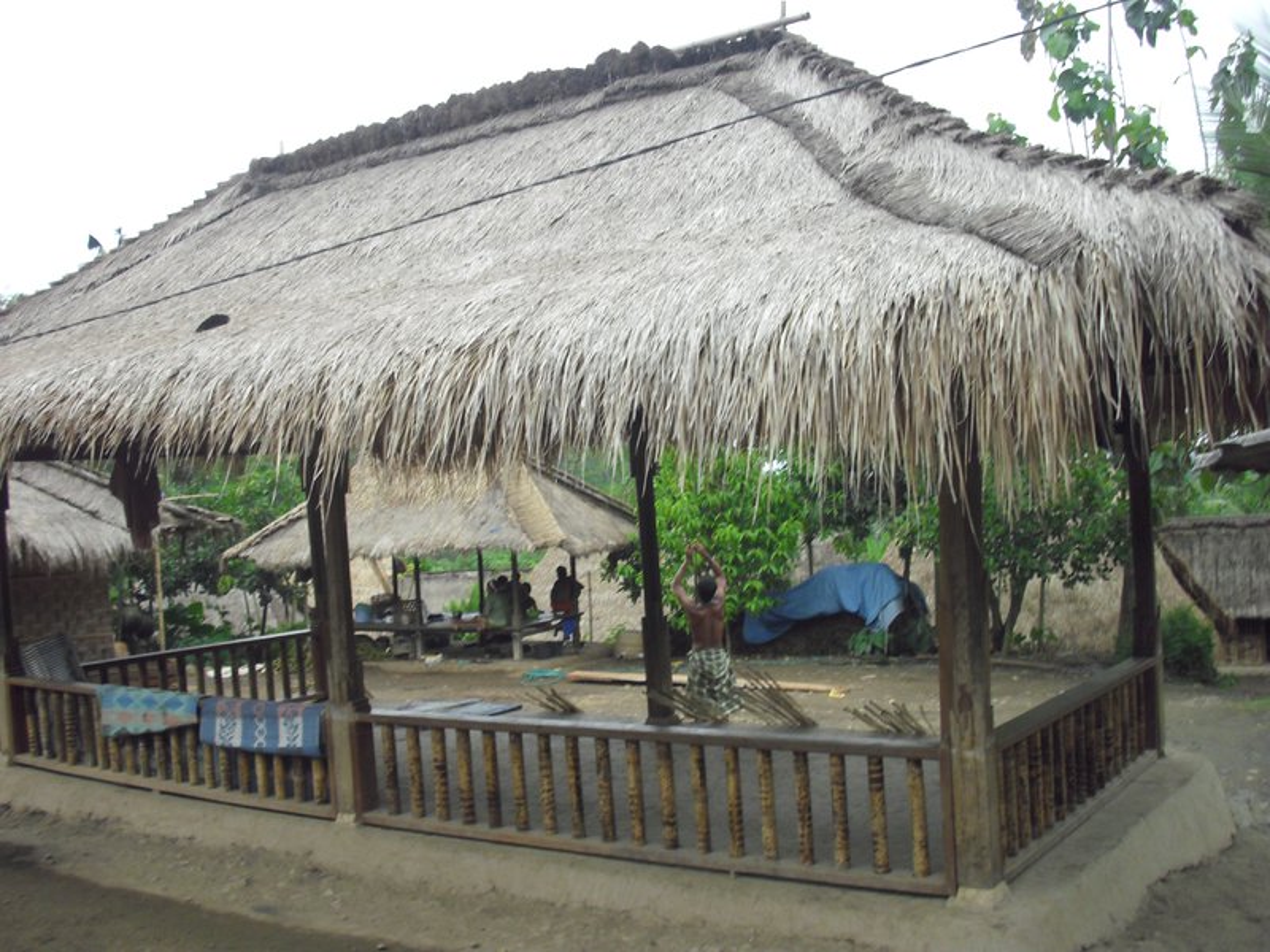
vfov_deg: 37.7
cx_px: 635
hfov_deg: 49.0
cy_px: 476
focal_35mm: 38
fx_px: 1394
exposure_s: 1/100
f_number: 8
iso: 100
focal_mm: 6.2
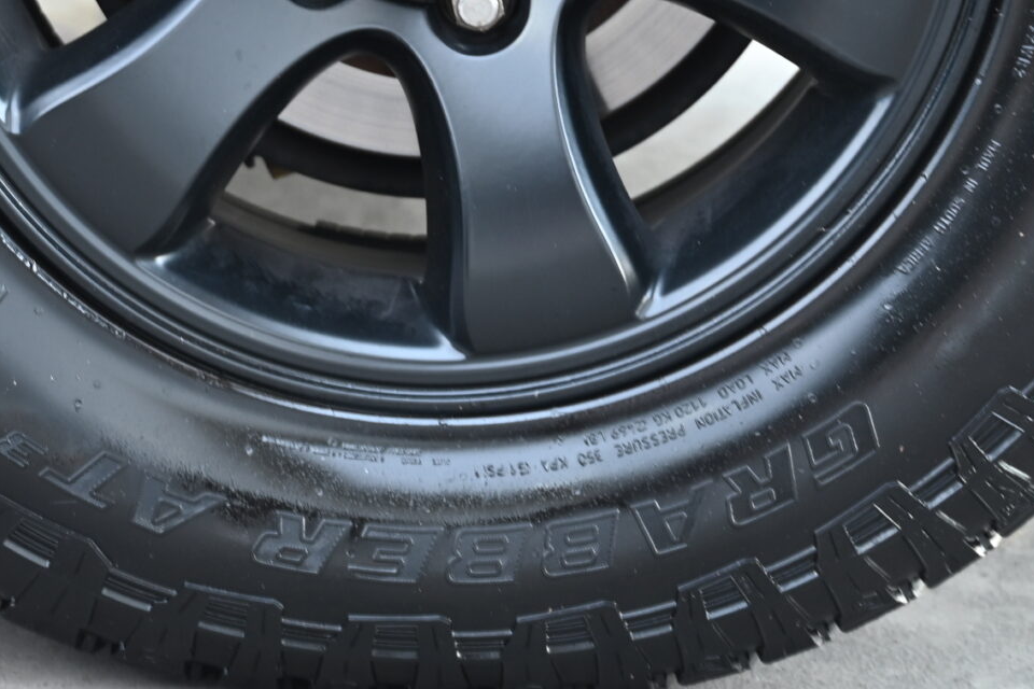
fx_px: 3676
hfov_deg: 16.0
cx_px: 480
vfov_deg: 10.6
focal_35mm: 128
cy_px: -115
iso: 200
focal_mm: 48
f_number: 4
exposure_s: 1/5
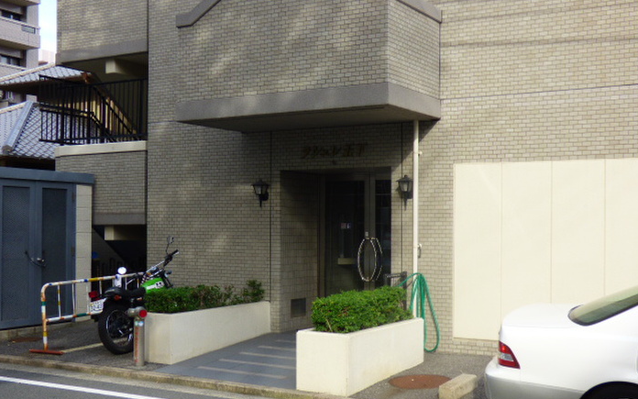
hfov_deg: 41.8
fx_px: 835
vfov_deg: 26.8
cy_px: 227
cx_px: 319
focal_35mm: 48
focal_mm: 7.79
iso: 100
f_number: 3.7
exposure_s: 1/200
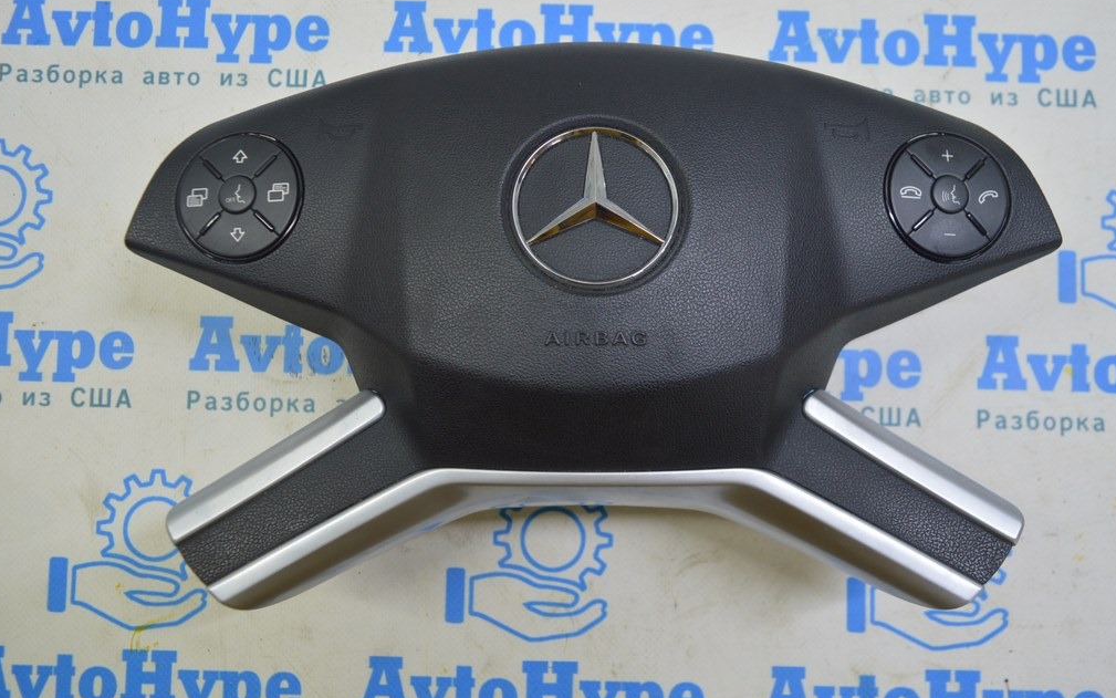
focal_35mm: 31
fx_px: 943
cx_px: 557
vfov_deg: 40.6
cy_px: 360
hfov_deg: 61.2
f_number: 5.6
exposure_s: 1/25
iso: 400
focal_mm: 20
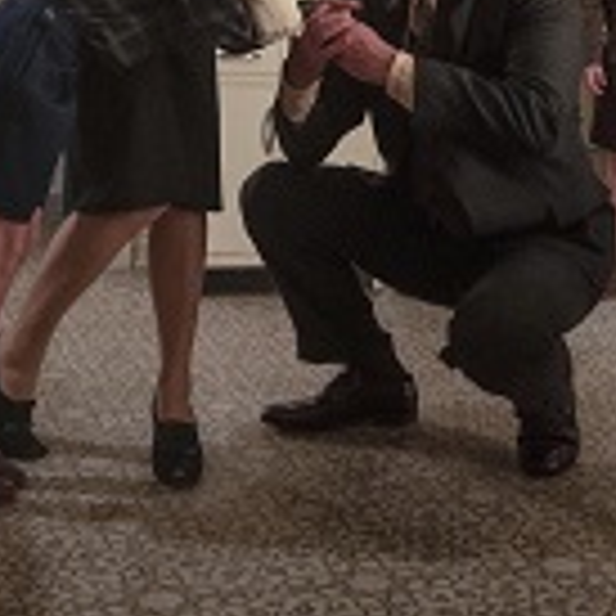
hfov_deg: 24.0
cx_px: 256
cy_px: 40
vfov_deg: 23.3
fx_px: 1450
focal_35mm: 72
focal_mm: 29
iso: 8000
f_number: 3.5
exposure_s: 1/100
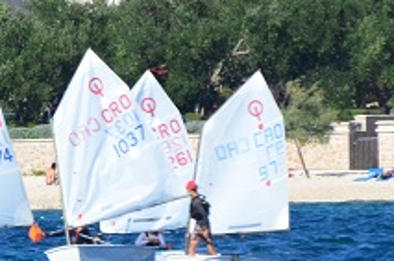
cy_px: 96
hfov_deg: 1.2
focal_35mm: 1689
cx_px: -302
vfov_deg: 0.8
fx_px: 18444
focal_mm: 240
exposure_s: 1/8000
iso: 1400
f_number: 5.6
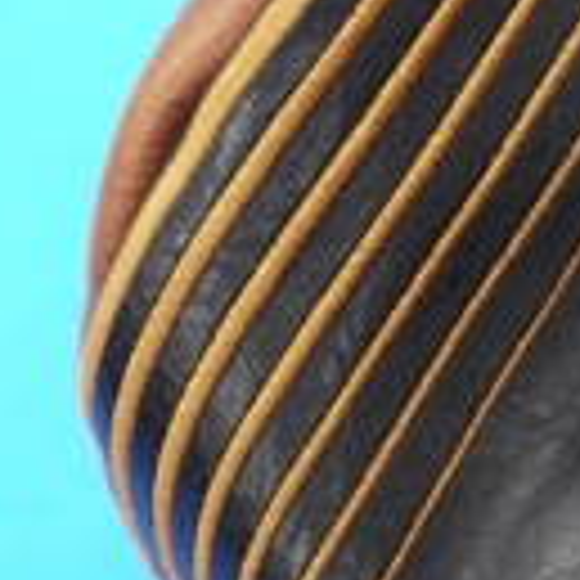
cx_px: 1398
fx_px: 4834
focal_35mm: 255
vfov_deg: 6.9
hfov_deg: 6.5
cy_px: 274
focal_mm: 29
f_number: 4.9
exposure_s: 1/60
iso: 800
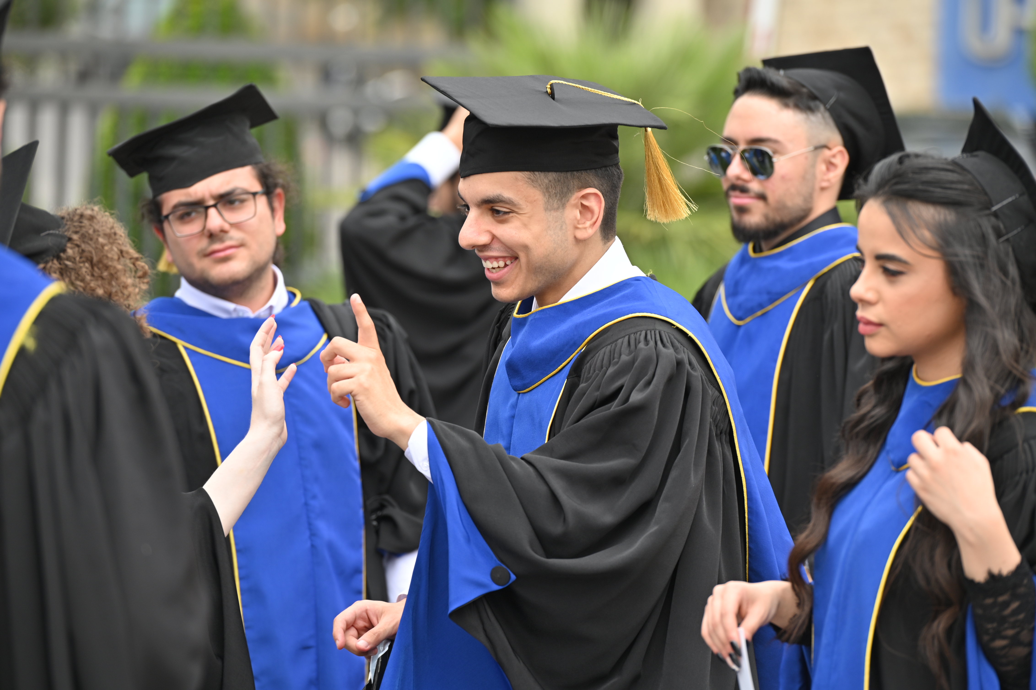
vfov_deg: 6.9
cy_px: 345
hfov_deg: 10.3
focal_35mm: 200
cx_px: 518
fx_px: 5754
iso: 200
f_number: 4.5
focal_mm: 200
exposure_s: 1/500
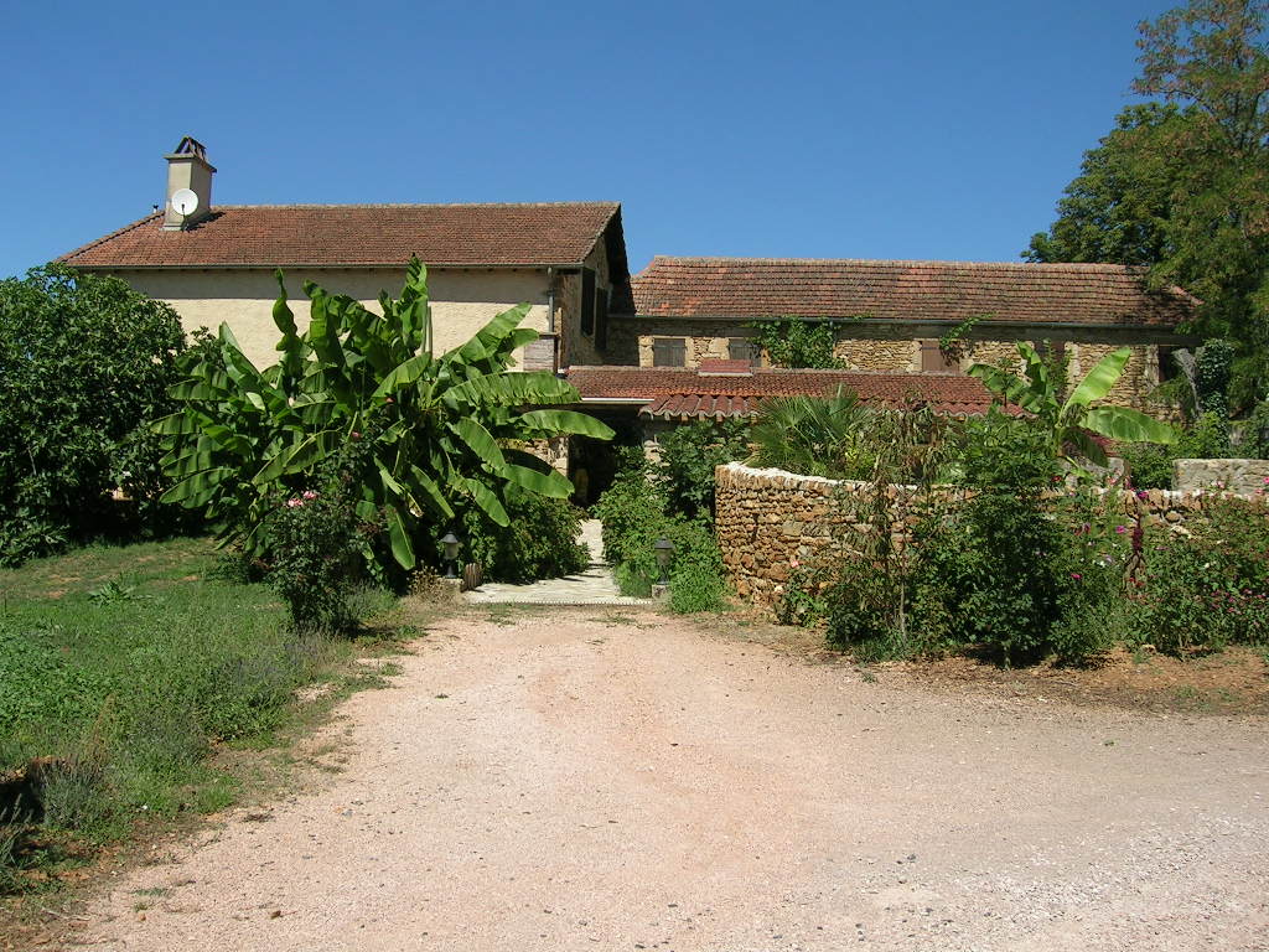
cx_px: 634
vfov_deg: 40.7
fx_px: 1283
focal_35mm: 35
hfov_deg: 52.6
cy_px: 476
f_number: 4.8
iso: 50
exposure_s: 1/535
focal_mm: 5.4
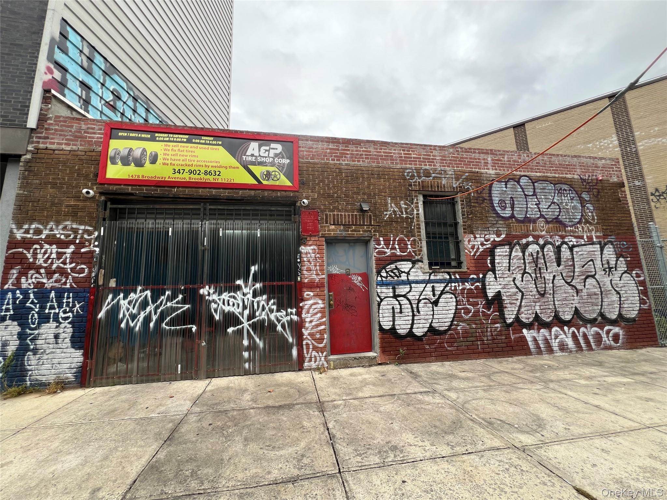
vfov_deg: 89.9
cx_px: 334
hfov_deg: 106.2
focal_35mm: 13
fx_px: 250
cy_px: 250
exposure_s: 1/130
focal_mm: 1.57
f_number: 1.8
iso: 32
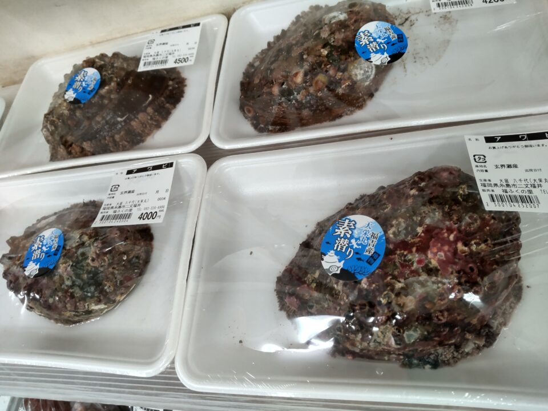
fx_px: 380
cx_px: 274
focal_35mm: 24
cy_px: 206
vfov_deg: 56.8
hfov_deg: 71.6
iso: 195
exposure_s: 1/60
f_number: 2
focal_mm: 3.43
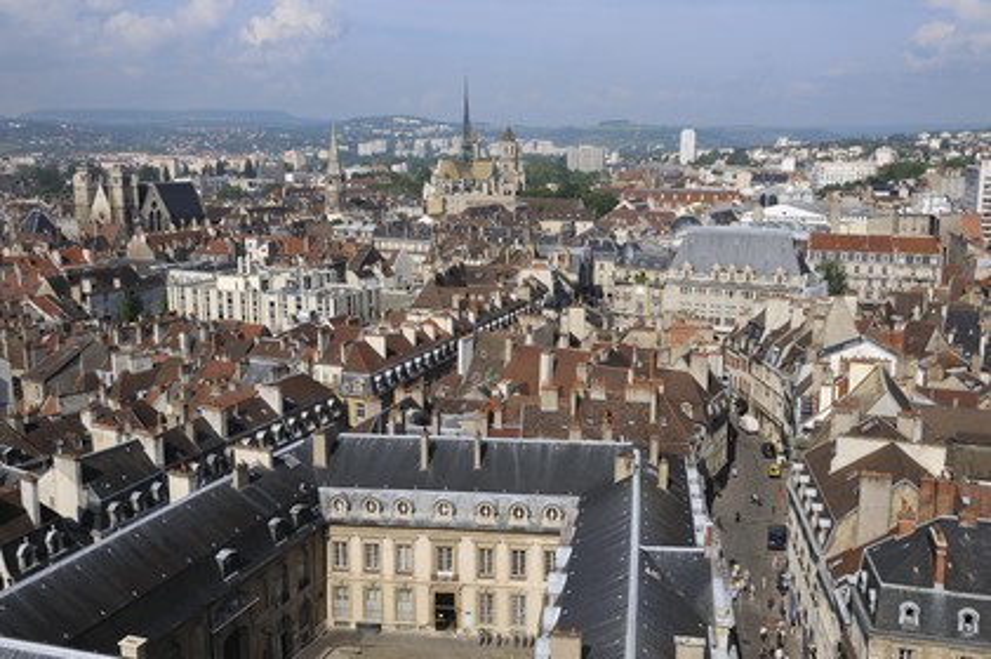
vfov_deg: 37.8
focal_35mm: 35
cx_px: 496
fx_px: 963
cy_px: 330
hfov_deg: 54.5
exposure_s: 1/160
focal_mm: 35
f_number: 14
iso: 200
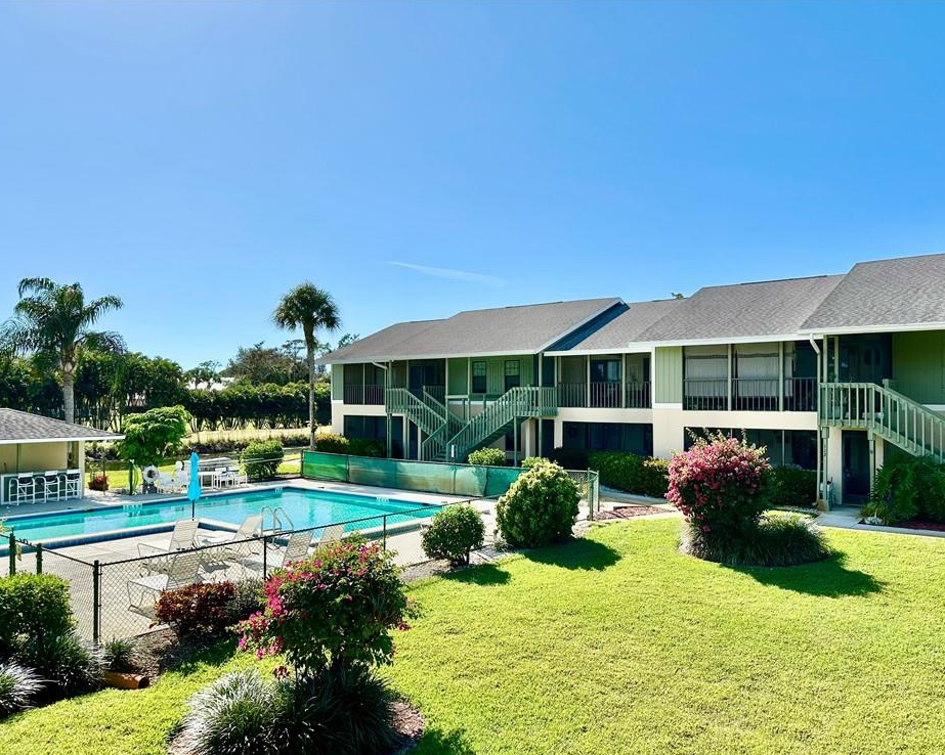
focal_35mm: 26
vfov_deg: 54.9
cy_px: 391
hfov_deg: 66.0
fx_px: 727
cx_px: 499
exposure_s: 1/5848
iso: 80
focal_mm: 6.86
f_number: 1.78
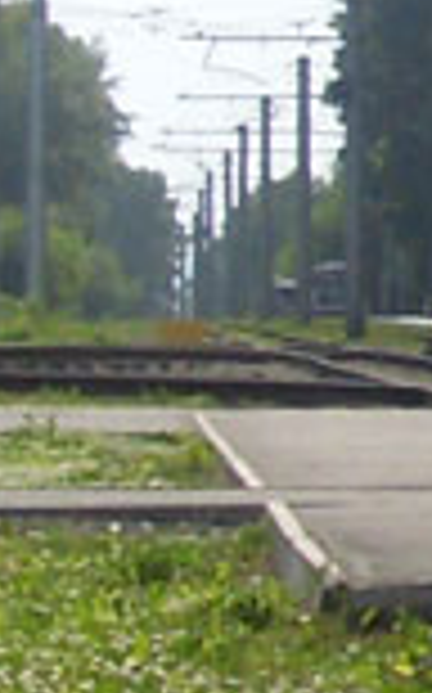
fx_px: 5058
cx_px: 1786
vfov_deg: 7.8
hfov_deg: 4.5
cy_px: -158
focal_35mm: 268
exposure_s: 1/250
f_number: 7.7
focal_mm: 6.3
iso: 80
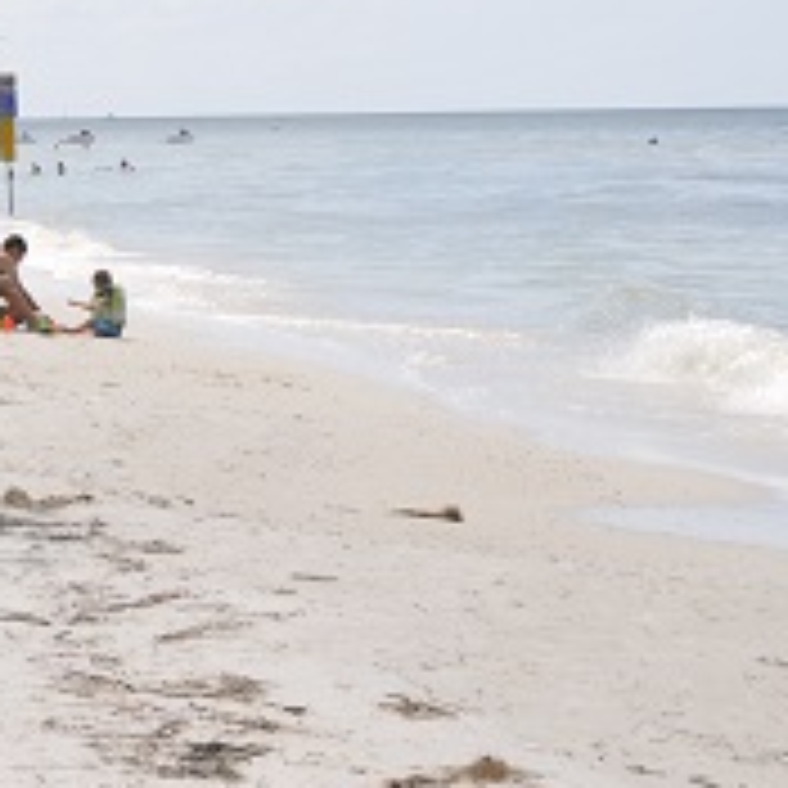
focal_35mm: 149
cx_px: -383
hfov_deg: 11.3
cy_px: -110
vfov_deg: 11.5
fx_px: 3837
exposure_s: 1/400
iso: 200
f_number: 10
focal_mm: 32
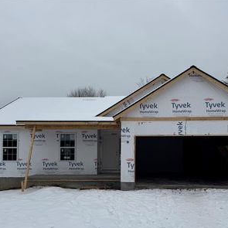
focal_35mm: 36
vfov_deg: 45.7
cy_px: 142
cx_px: 130
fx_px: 268
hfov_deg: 45.9
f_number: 1.78
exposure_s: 1/4049
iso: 80
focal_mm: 6.76
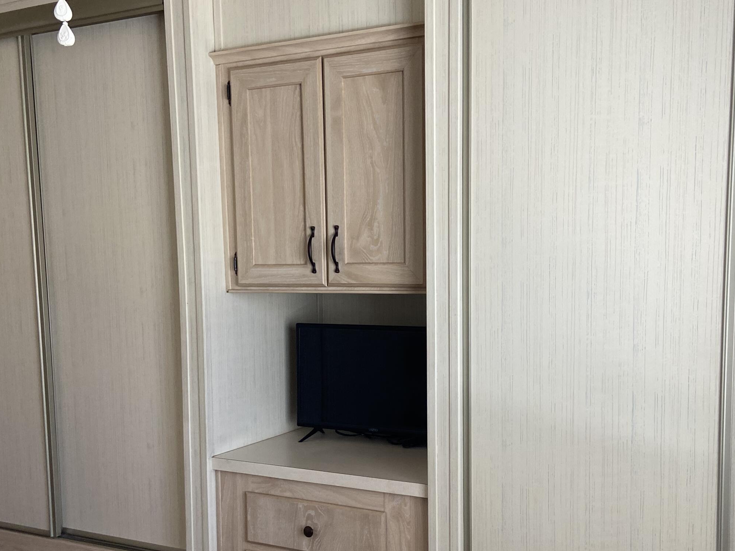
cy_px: 342
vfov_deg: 36.6
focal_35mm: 39
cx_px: 408
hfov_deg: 47.8
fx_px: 828
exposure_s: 1/121
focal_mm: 4.25
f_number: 1.8
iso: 125
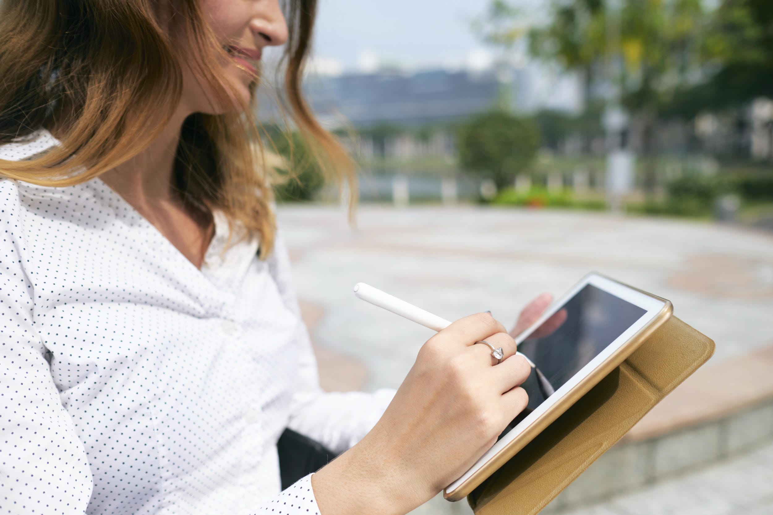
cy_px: 258
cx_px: 386
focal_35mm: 35
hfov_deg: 54.4
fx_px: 752
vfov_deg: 37.9
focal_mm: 23
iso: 160
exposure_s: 1/5400
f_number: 2.5
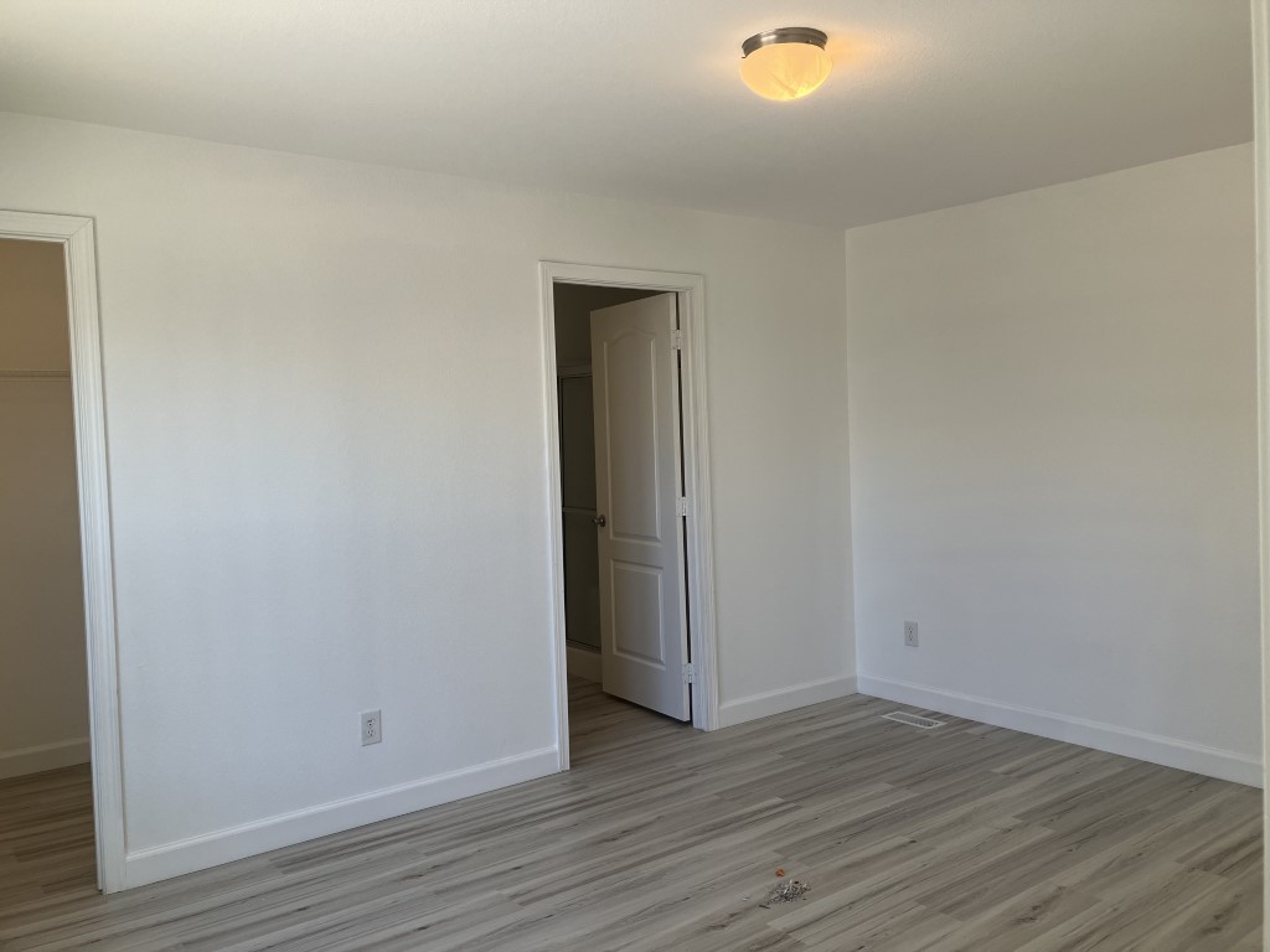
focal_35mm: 28
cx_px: 635
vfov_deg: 49.7
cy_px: 476
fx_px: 1027
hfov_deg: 63.4
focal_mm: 3.99
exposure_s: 1/120
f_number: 1.8
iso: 40
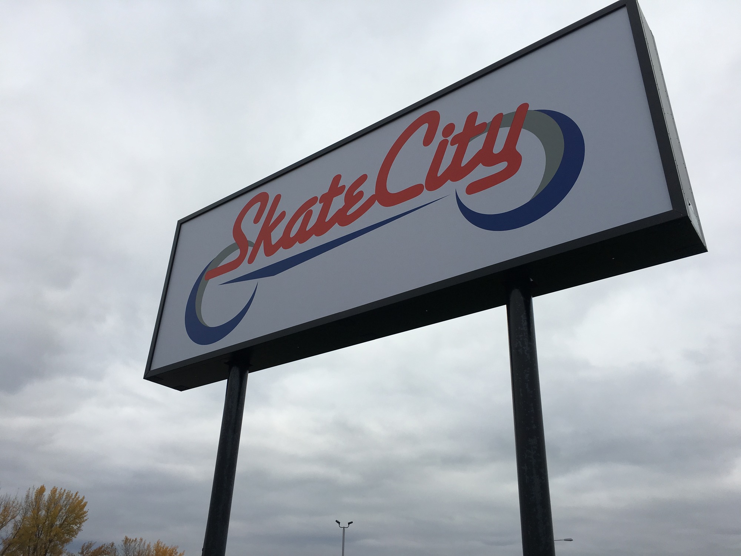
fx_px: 621
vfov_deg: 48.2
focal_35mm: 29
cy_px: 278
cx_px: 370
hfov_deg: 61.7
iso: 25
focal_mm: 4.15
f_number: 2.2
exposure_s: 1/1115
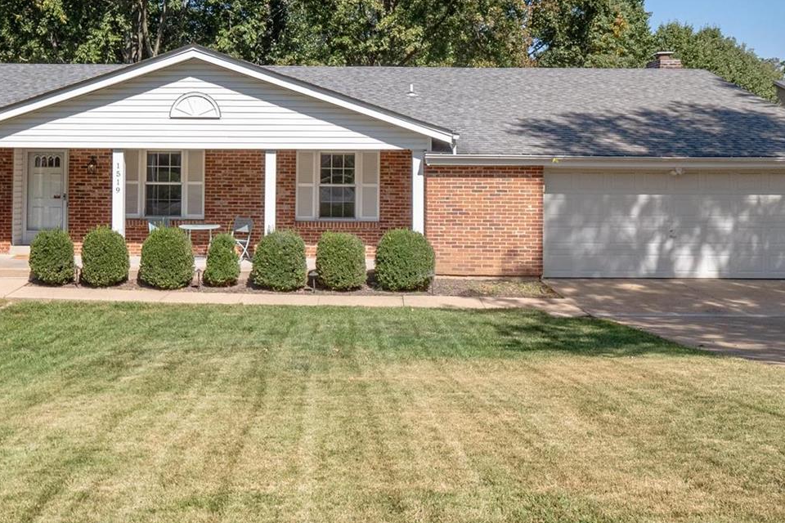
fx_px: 872
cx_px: 309
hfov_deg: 48.1
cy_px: 172
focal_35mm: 40
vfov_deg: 33.1
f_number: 8
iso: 400
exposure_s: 1/1000
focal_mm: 12
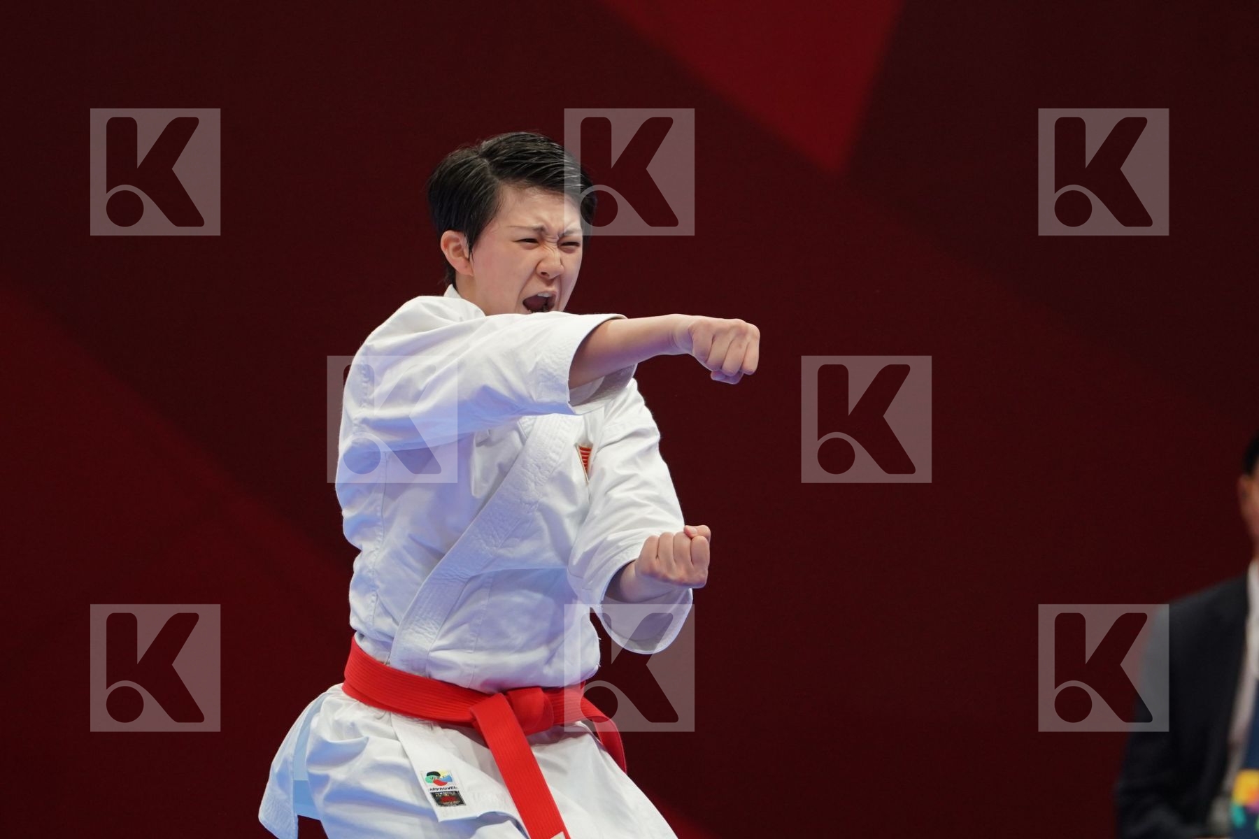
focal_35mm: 420
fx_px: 14687
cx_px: 630
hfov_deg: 4.9
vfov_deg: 3.3
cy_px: 420
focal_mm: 280
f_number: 4
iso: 1250
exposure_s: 1/500
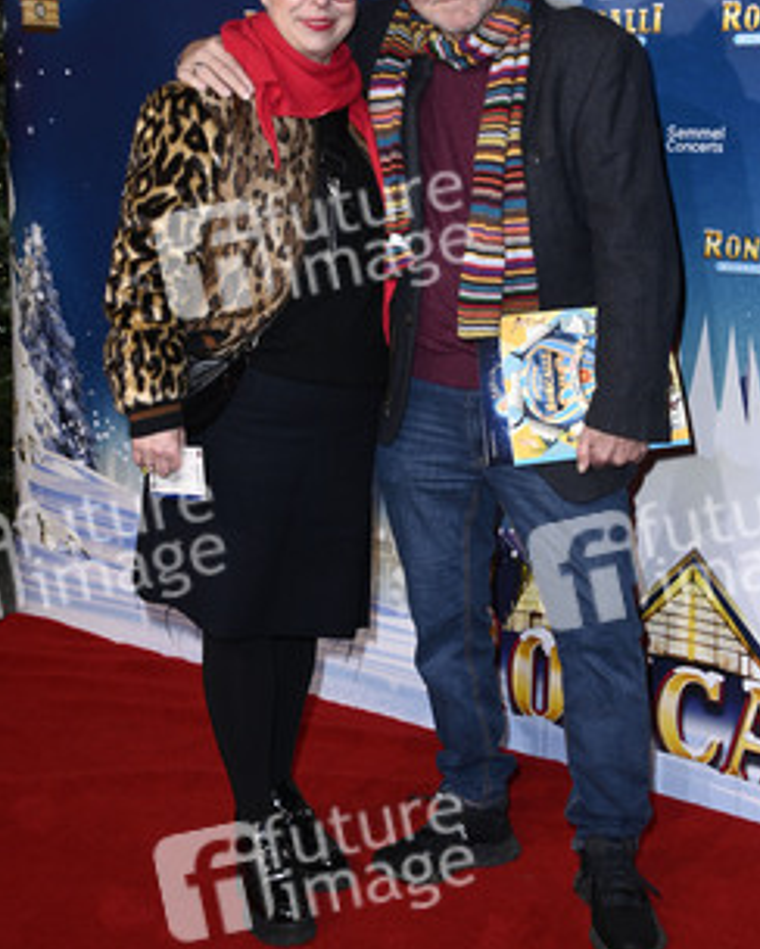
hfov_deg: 23.8
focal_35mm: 64
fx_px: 1799
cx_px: 405
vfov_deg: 29.5
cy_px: 401
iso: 1250
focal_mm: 52
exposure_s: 1/250
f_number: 5.6
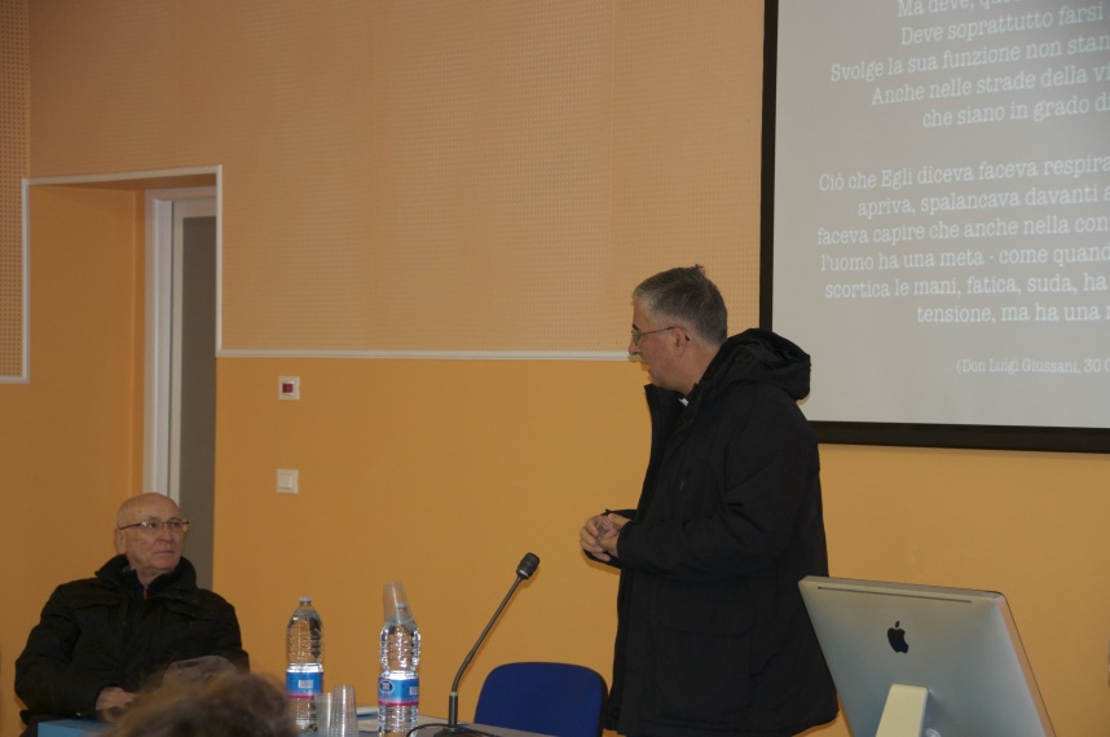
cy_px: 368
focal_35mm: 98
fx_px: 3003
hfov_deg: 20.9
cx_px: 555
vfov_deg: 14.0
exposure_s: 1/60
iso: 800
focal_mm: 65
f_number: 5
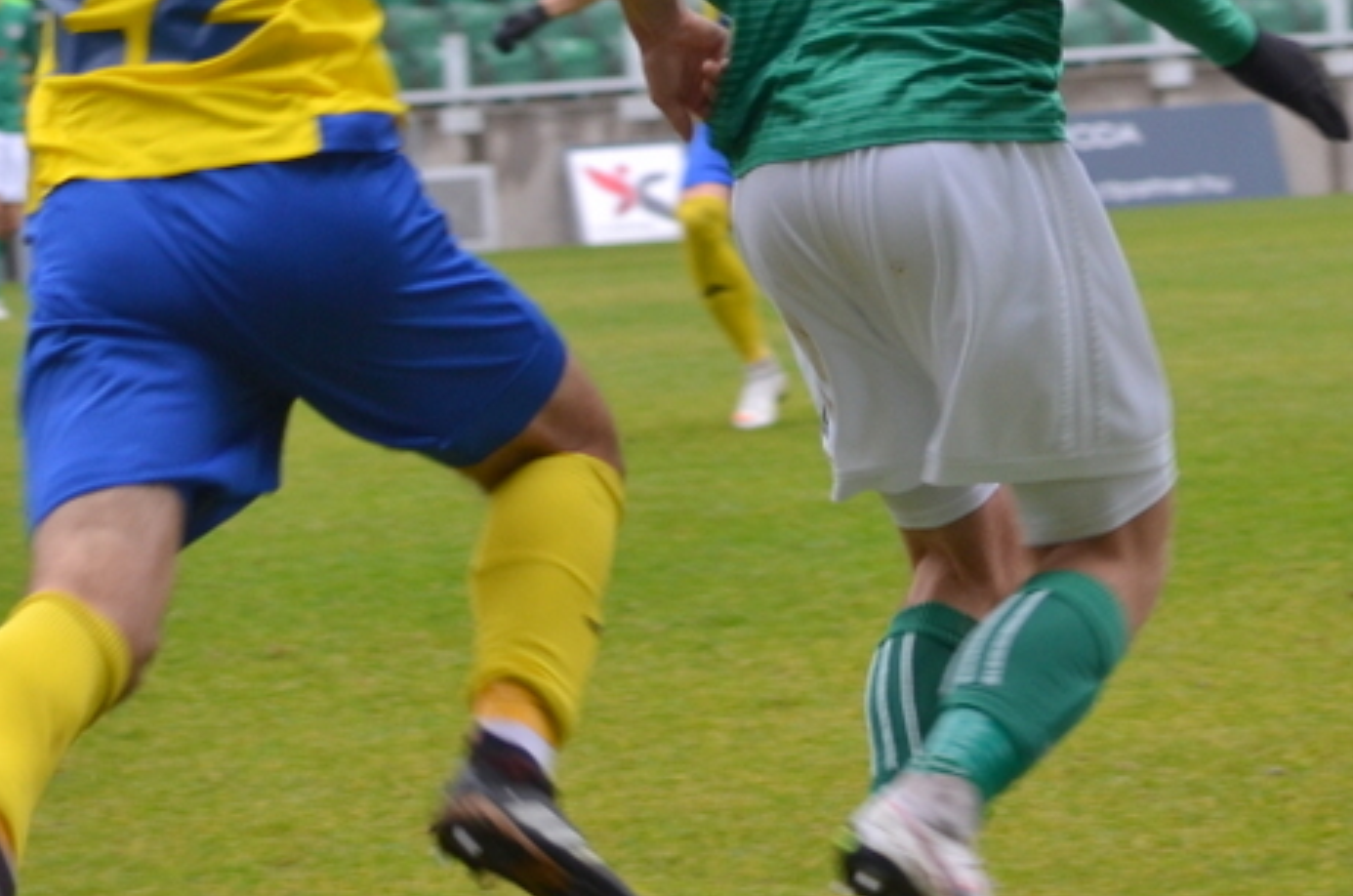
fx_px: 10239
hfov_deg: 7.6
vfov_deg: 5.0
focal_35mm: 273
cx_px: 814
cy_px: 83
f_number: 4.5
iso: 320
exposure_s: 1/200
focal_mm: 70
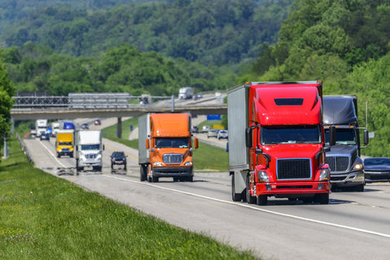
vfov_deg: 2.3
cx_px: 195
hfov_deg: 3.4
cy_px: 130
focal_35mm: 600
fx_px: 6499
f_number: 8
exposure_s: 1/1000
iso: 400
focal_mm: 600
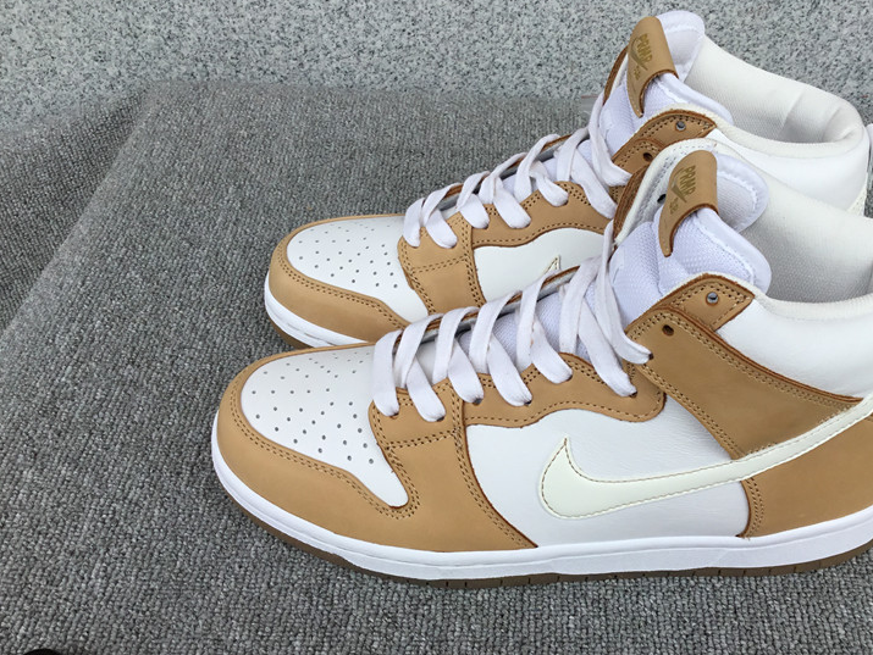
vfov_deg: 36.9
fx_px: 984
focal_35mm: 39
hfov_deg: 47.4
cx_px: 545
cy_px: 326
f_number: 2.4
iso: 25
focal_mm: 3.3
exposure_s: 1/799
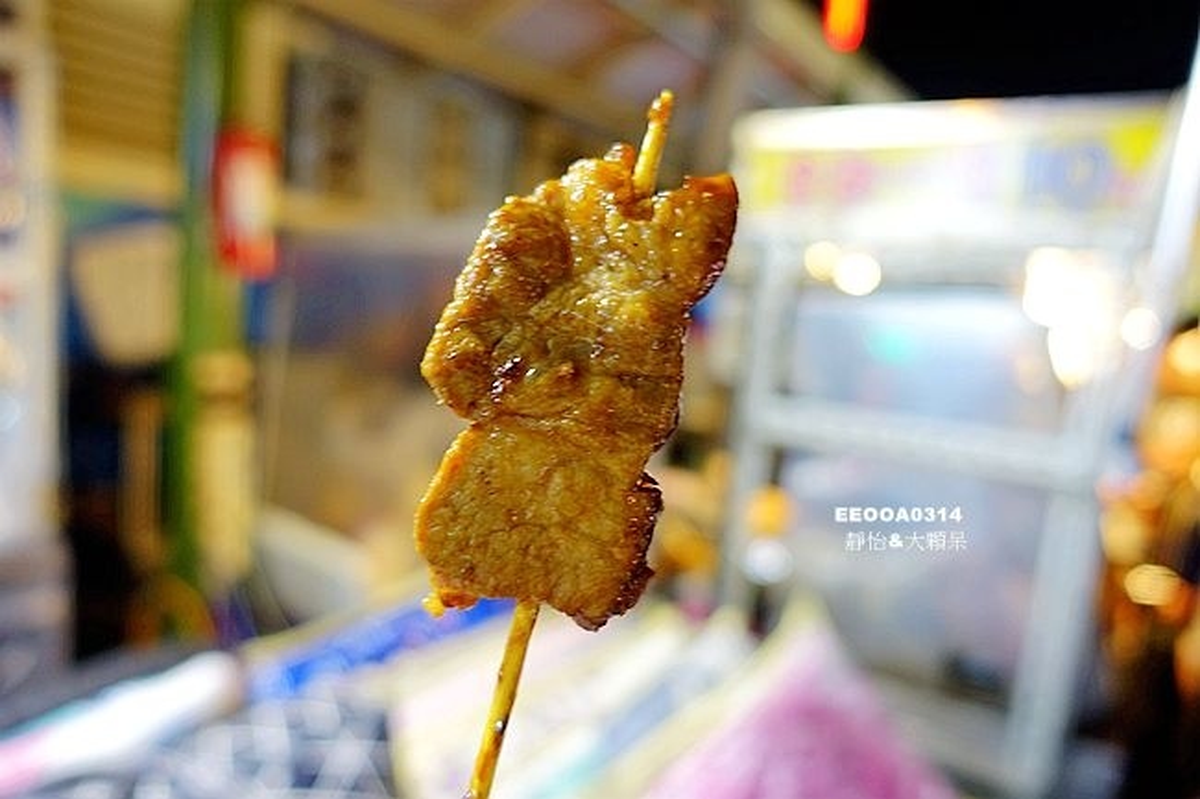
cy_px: 400
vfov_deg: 53.1
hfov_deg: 73.8
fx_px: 800
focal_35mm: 24
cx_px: 600
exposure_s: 1/30
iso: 320
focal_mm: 8.8
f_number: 1.8
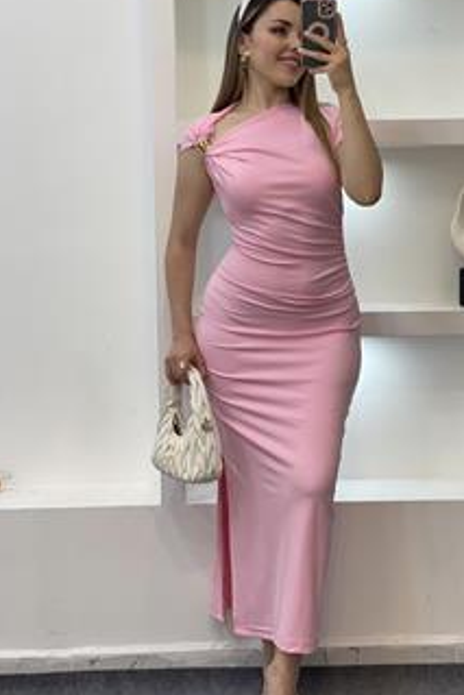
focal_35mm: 70
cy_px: 348
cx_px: 283
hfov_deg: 19.5
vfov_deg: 28.8
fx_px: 1352
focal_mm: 6
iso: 64
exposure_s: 1/100
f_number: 2
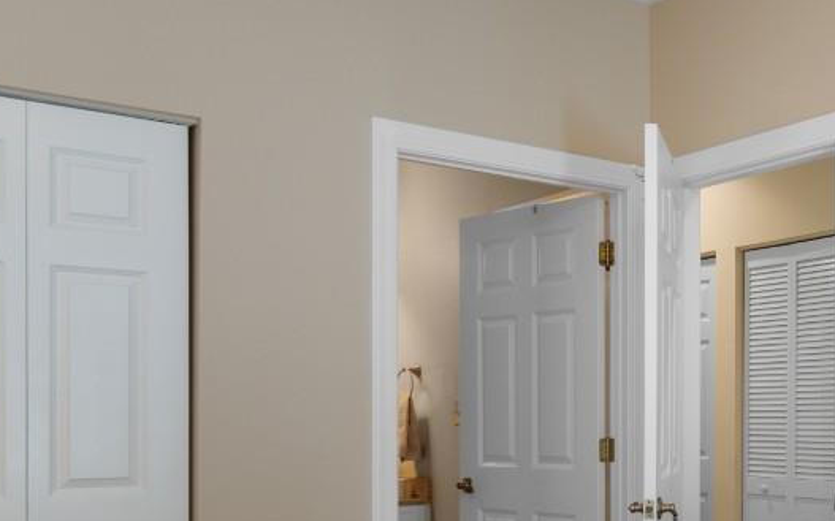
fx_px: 1069
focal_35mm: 47
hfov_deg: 38.1
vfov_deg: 26.9
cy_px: 420
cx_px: 829
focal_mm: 10
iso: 100
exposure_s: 1/5
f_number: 4.5
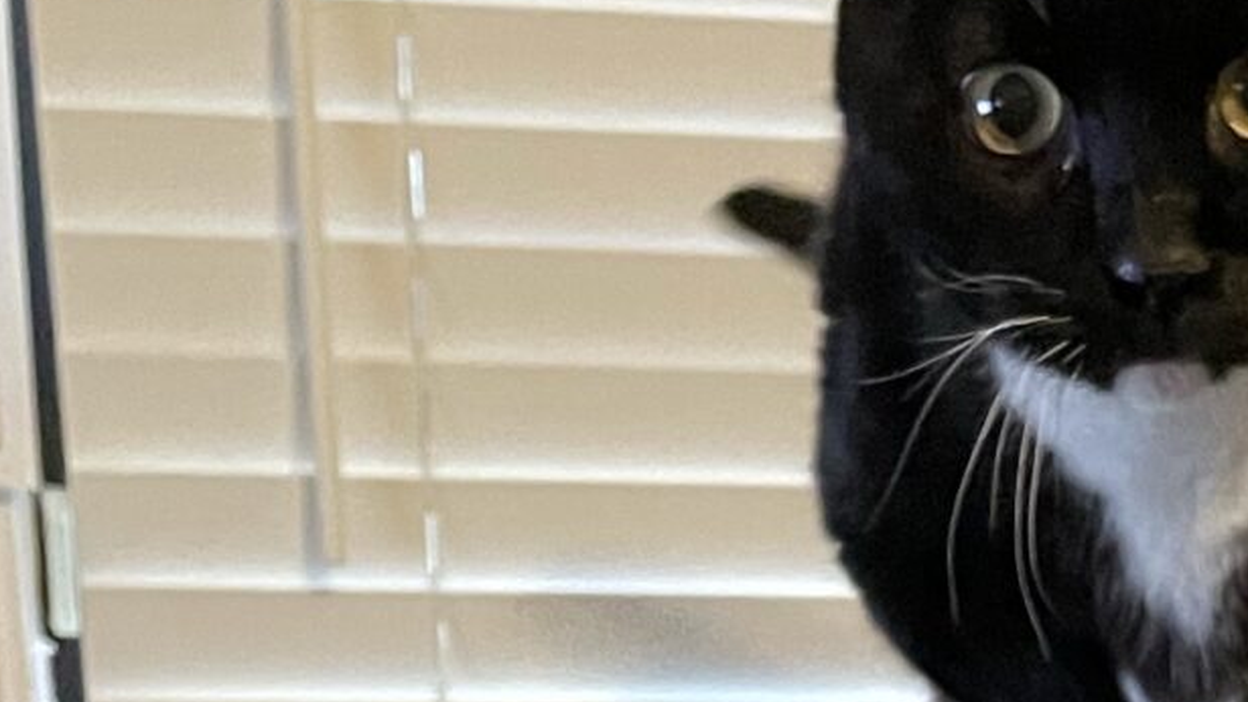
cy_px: 1755
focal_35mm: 118
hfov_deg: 17.6
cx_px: 1313
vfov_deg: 9.1
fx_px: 3905
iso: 500
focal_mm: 4.2
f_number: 1.6
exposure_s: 1/60
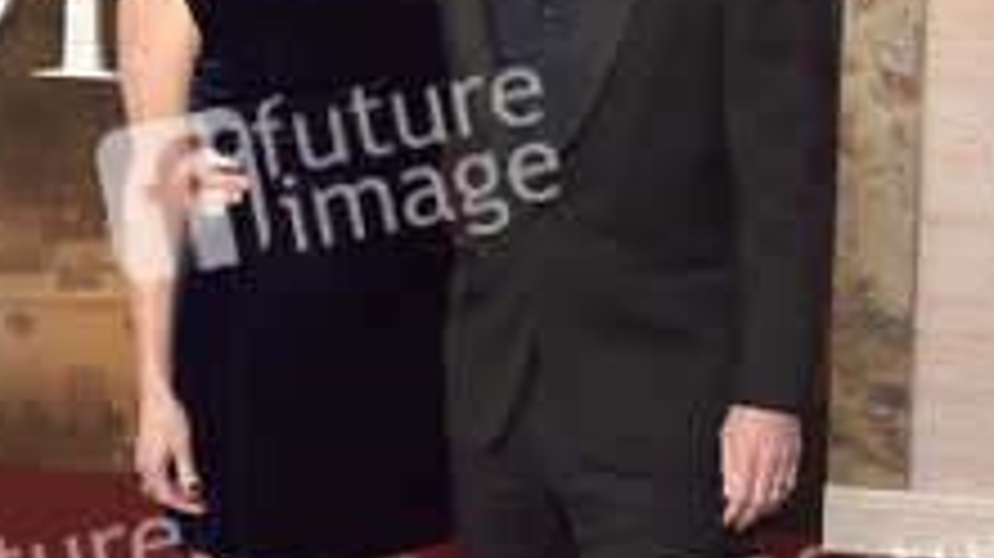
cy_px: 400
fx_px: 2397
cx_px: 461
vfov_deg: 13.2
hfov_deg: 23.4
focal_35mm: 91
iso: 1000
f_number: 5.6
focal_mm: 48
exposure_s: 1/250
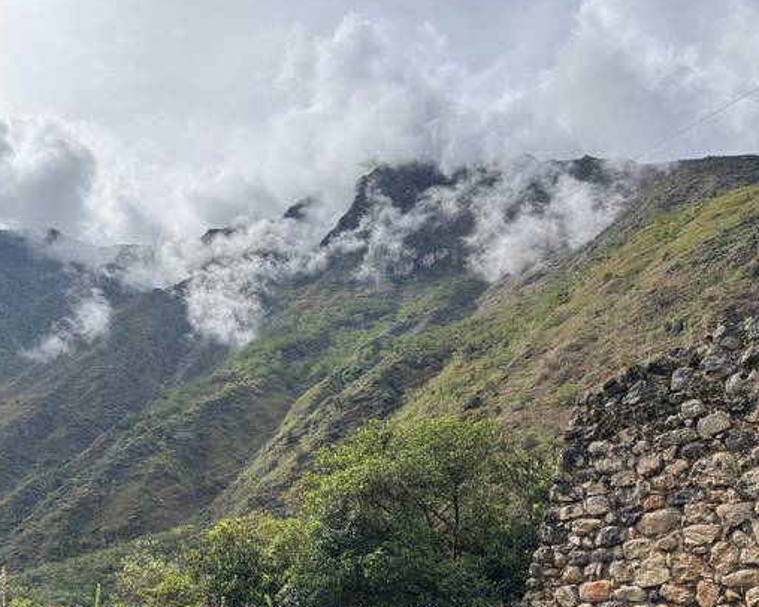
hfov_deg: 49.5
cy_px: 386
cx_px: 260
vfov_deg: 40.8
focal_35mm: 36
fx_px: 808
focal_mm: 5.96
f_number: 1.6
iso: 50
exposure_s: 1/3106
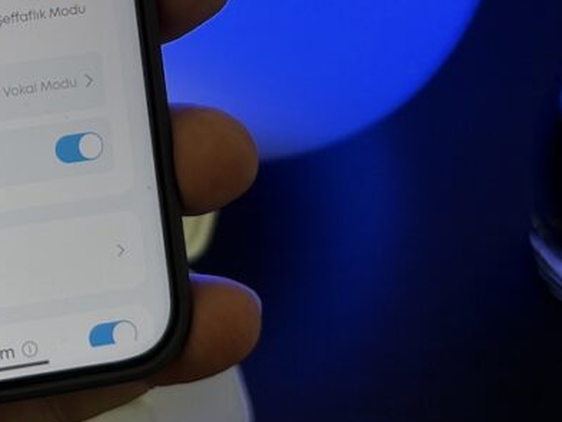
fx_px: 2030
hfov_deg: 15.3
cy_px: -84
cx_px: -86
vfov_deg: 11.6
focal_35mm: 125
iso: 64
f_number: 1.78
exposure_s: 1/125
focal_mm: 6.76
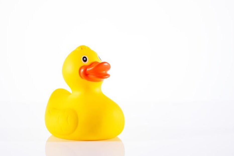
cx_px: 117
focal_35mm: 50
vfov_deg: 27.0
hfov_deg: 39.6
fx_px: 325
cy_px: 78
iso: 160
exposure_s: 1/160
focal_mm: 50
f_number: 10
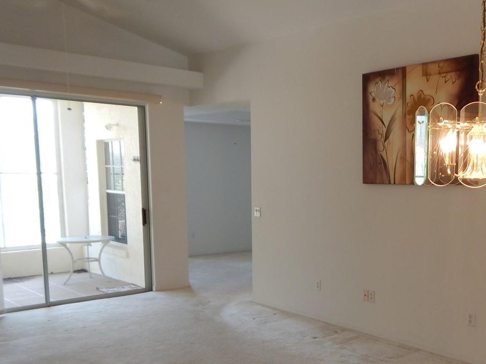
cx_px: 386
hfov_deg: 45.5
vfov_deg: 36.3
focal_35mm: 39
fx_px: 547
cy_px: 252
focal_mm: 4
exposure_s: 1/30
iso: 125
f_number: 3
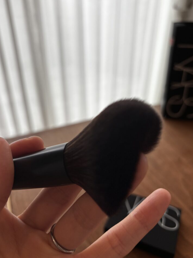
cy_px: 123
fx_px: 208
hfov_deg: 49.7
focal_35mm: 28
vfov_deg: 63.4
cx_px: 91
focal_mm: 5.96
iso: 50
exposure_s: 1/408
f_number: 1.6
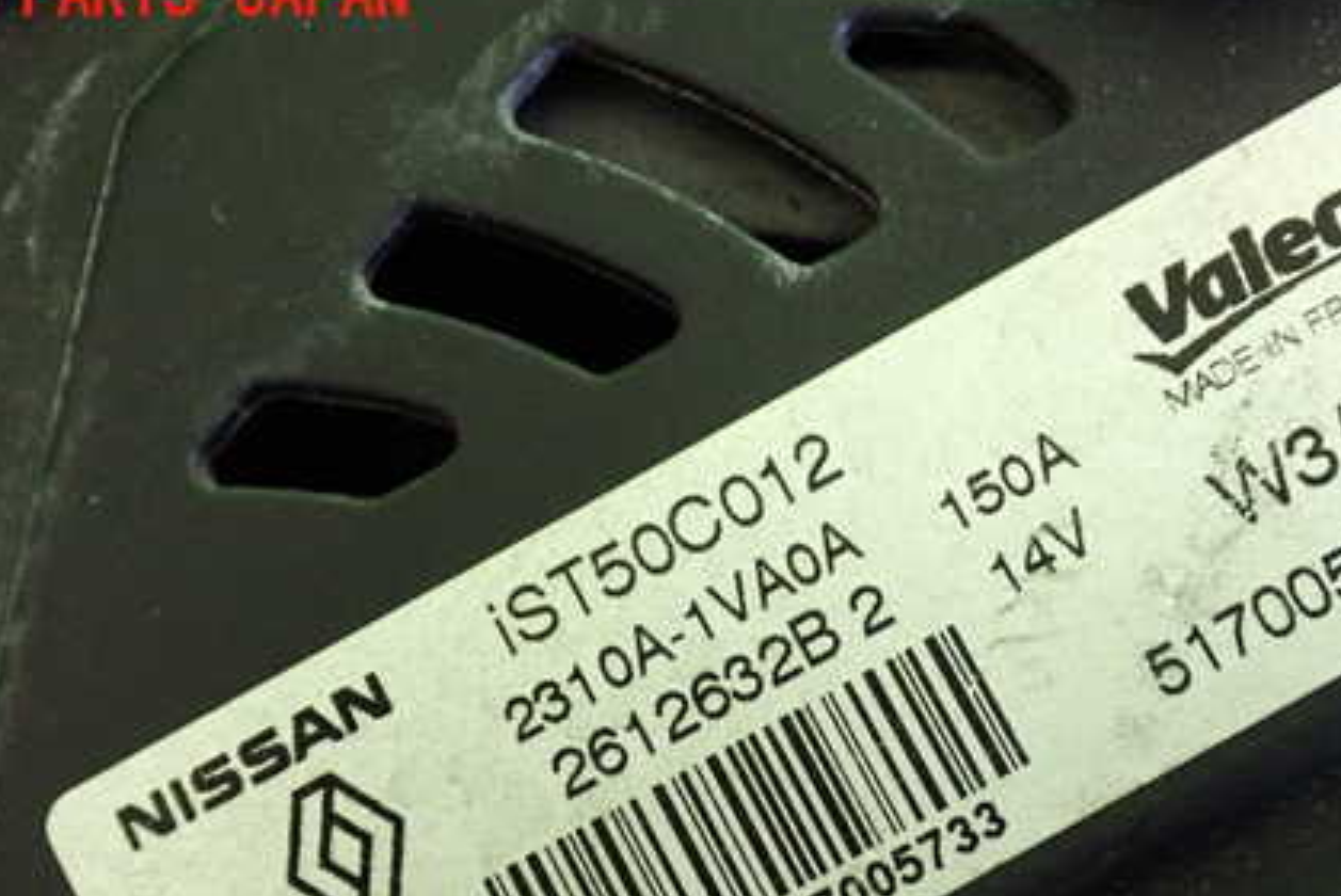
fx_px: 2274
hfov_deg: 32.8
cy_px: 675
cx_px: 787
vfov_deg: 22.1
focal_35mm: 61
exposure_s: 1/125
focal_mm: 7.31
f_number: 2.8
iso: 640
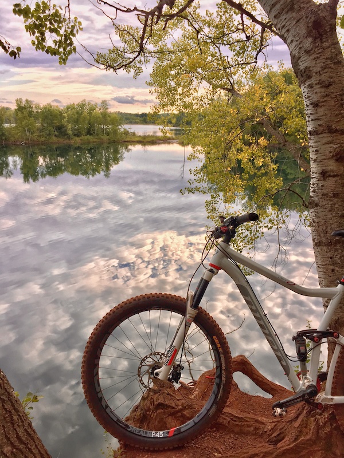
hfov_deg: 48.2
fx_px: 384
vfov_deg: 61.7
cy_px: 229
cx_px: 172
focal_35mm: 29
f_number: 2.2
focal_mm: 4.15
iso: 32
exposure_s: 1/299
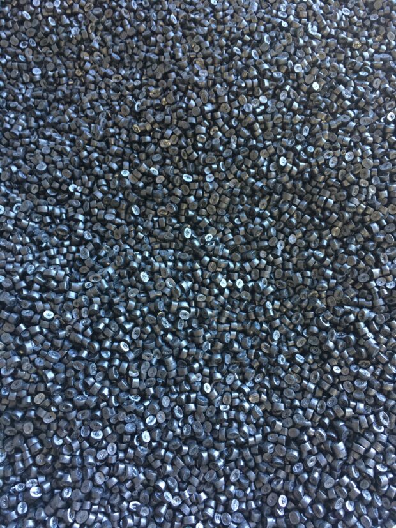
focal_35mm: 29
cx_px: 198
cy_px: 264
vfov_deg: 61.7
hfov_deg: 48.2
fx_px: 442
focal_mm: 4.15
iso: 200
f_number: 2.2
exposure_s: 1/30
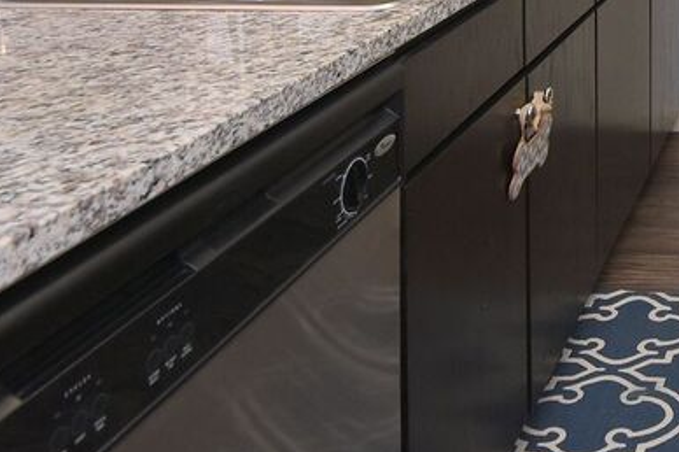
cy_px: -216
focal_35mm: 49
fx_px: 923
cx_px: 816
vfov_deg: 22.7
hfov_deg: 33.0
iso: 400
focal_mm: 10
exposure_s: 1/60
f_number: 5.6
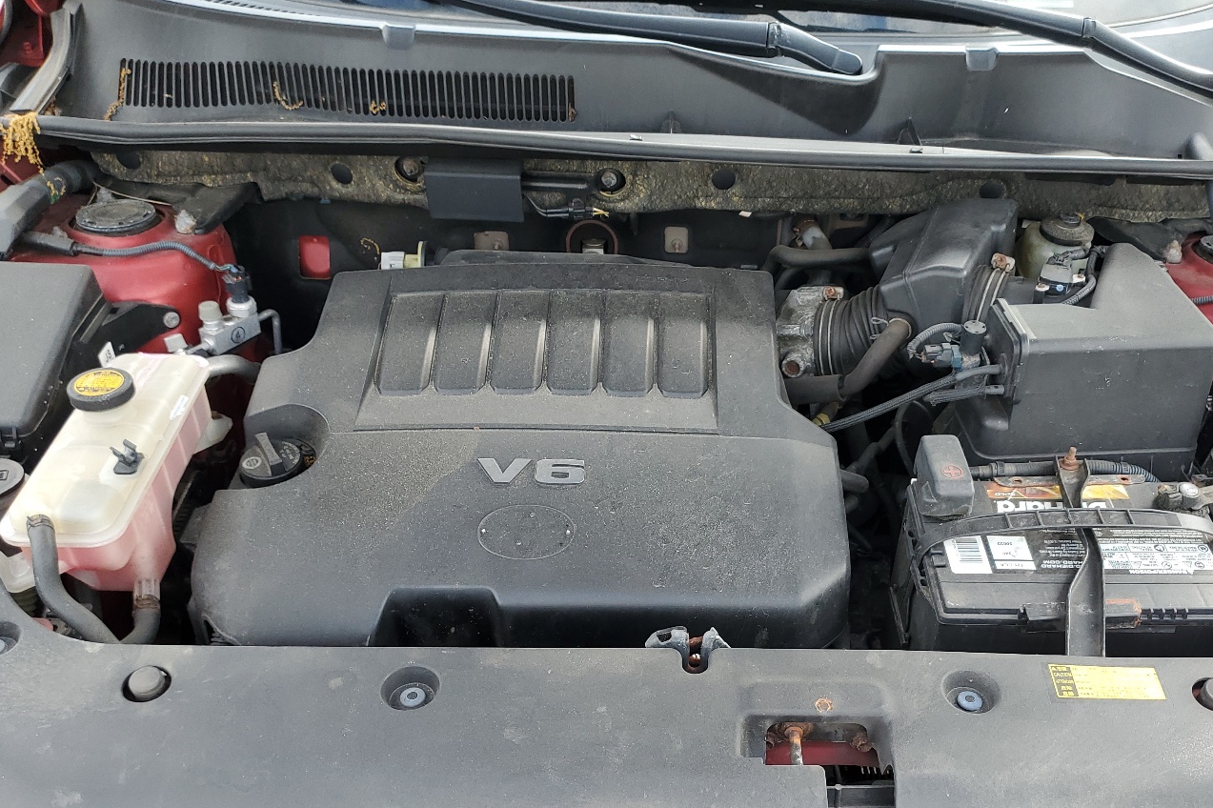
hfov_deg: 55.5
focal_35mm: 34
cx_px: 713
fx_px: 1145
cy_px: 537
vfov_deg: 38.4
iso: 50
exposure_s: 1/278
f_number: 1.5
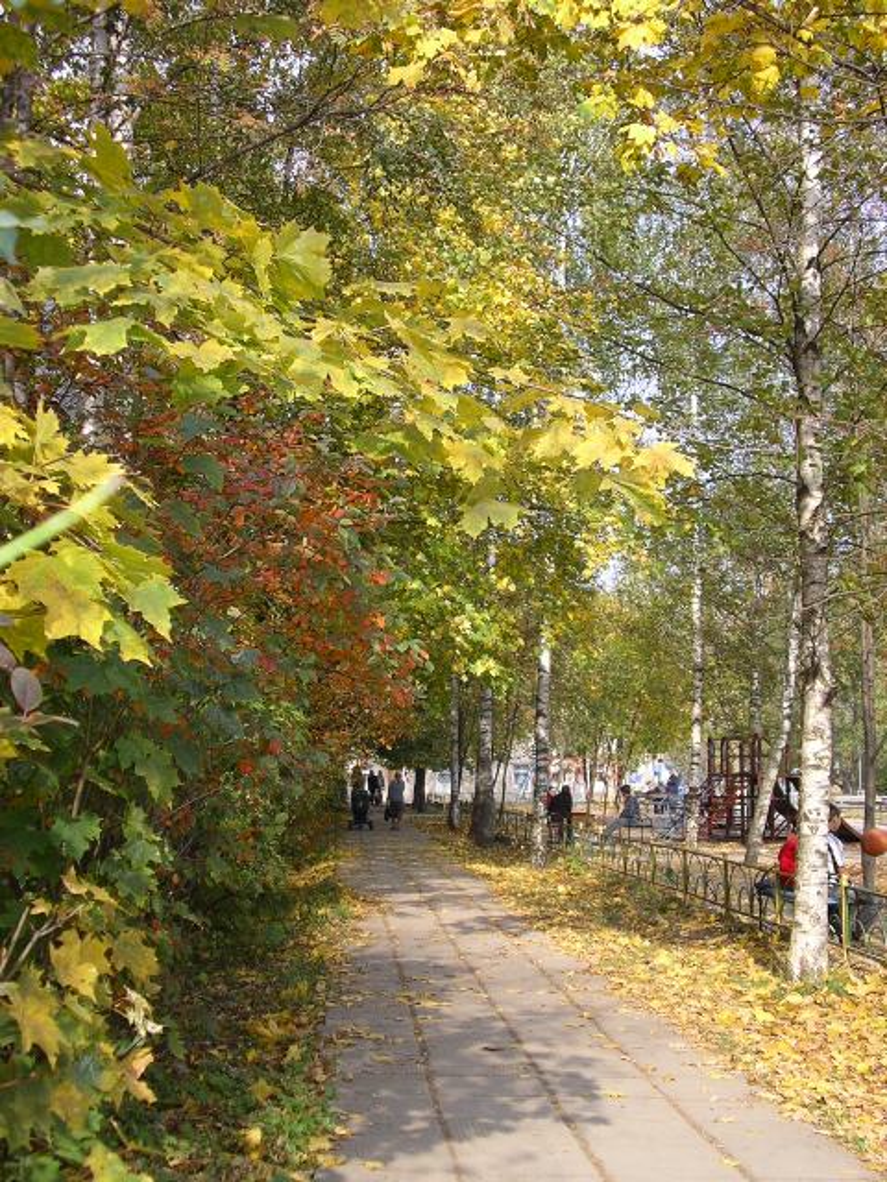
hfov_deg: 28.6
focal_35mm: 51
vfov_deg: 37.5
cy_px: 591
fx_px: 1742
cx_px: 444
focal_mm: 7.8
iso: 64
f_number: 3.3
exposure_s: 1/250
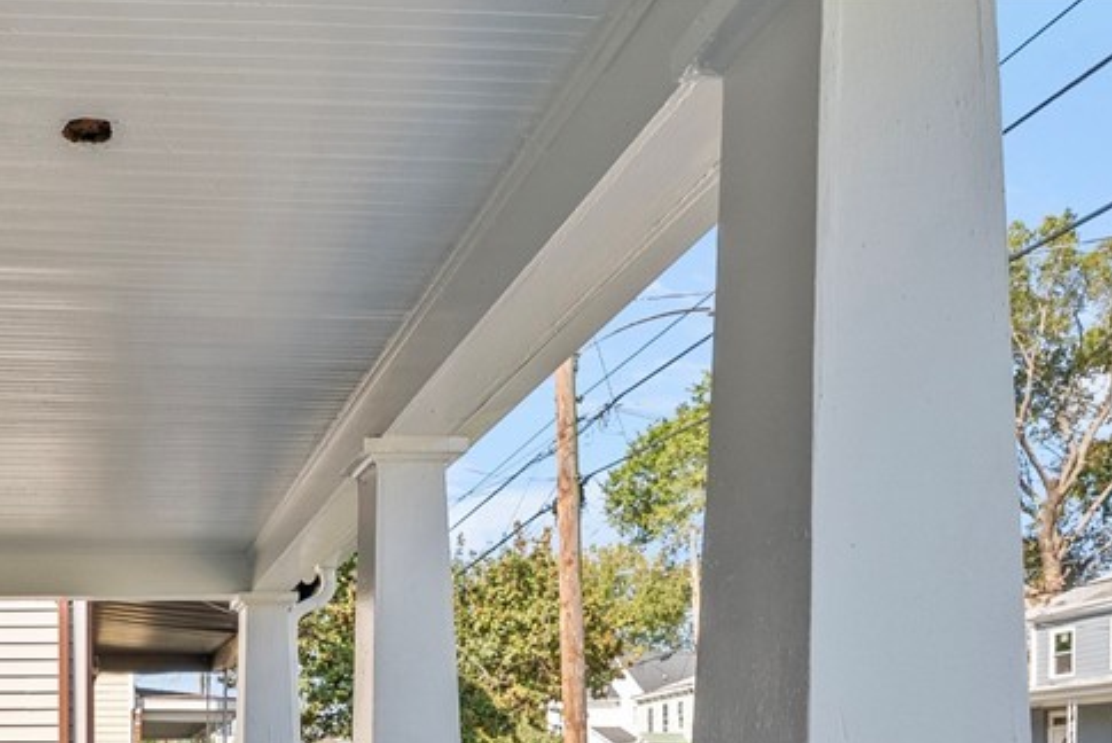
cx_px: 88
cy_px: 821
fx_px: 1174
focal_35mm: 38
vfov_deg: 31.2
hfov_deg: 45.4
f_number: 8
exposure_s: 1/160
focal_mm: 17
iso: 800
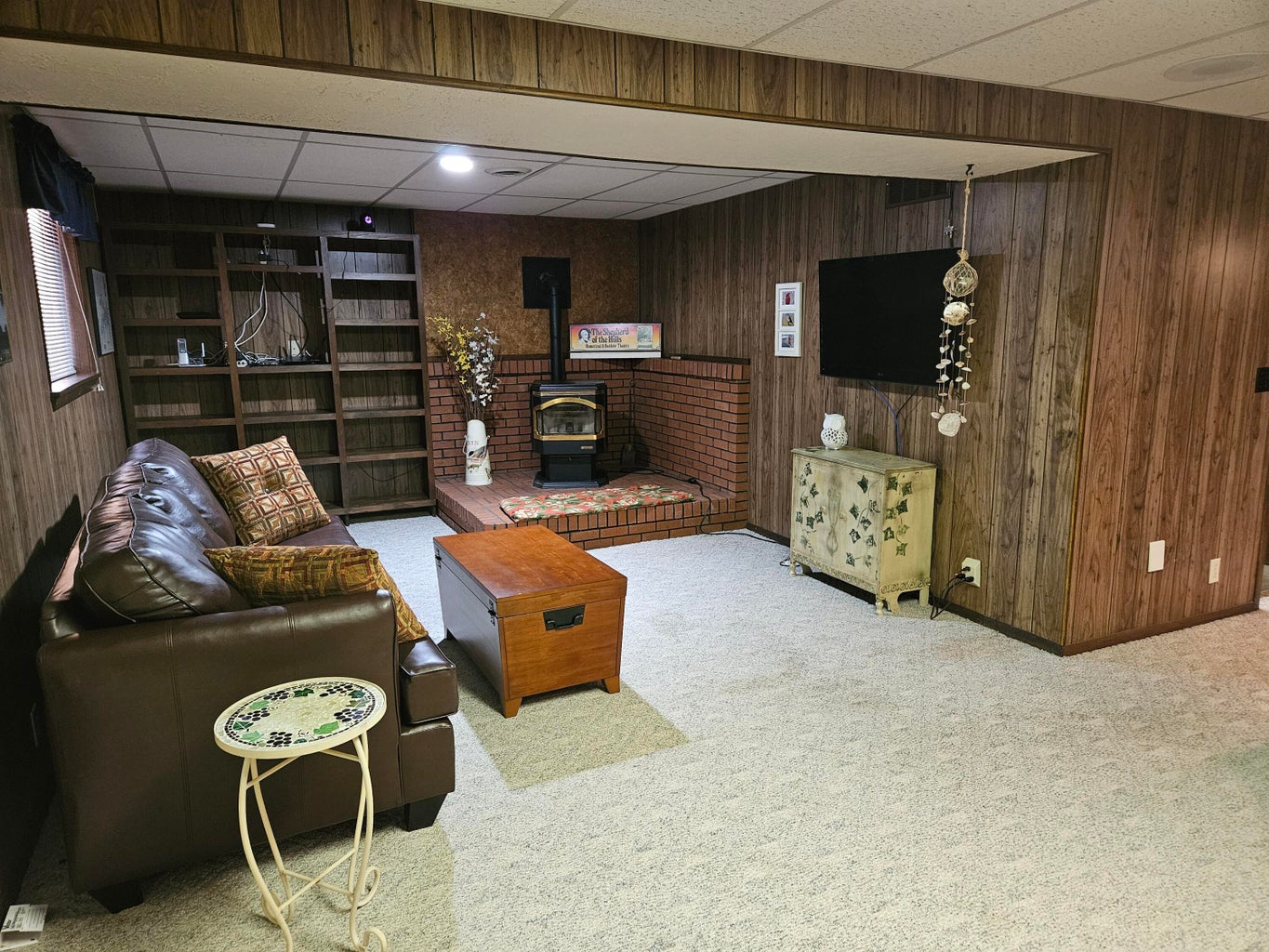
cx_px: 634
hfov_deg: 73.9
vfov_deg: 58.9
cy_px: 476
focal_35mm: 23
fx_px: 843
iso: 640
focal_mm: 5.4
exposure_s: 1/30
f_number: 1.8
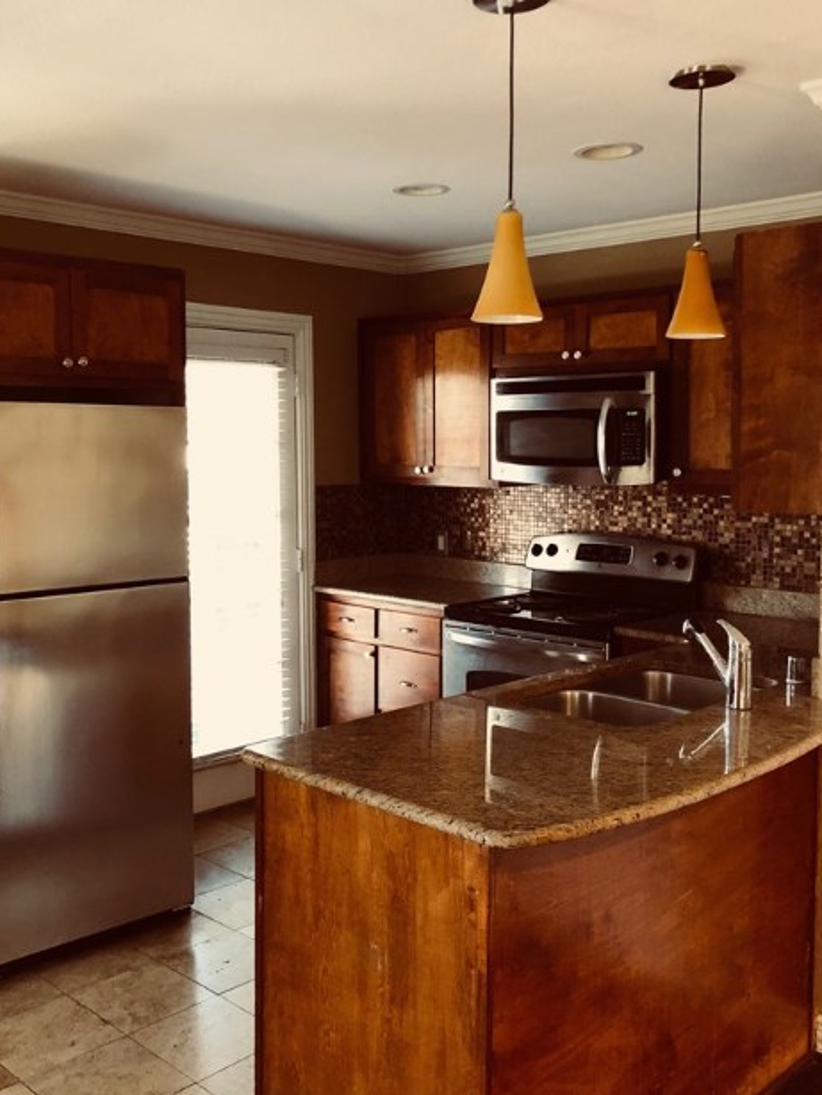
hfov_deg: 40.5
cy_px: 517
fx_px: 1107
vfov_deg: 52.6
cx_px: 323
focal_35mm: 35
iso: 100
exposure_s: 1/9
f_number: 1.8
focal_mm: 4
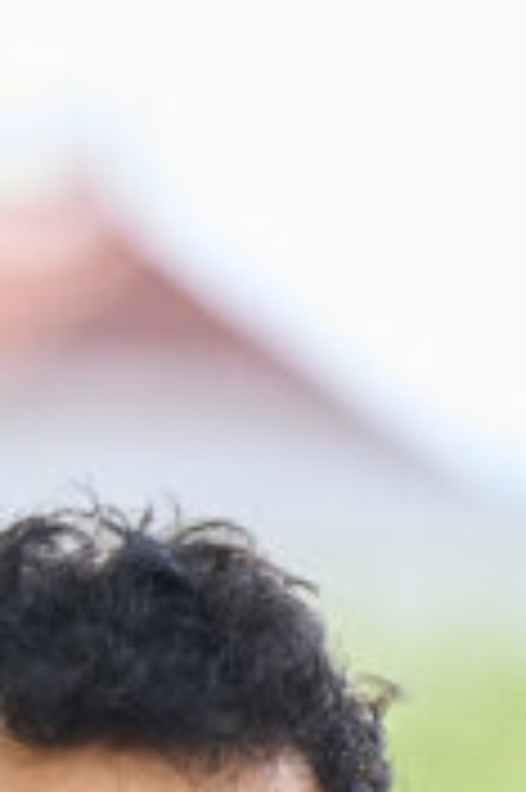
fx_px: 18006
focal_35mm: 820
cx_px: -196
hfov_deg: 1.7
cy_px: 1548
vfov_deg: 2.5
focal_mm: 141
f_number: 2.8
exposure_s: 1/2500
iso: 1000
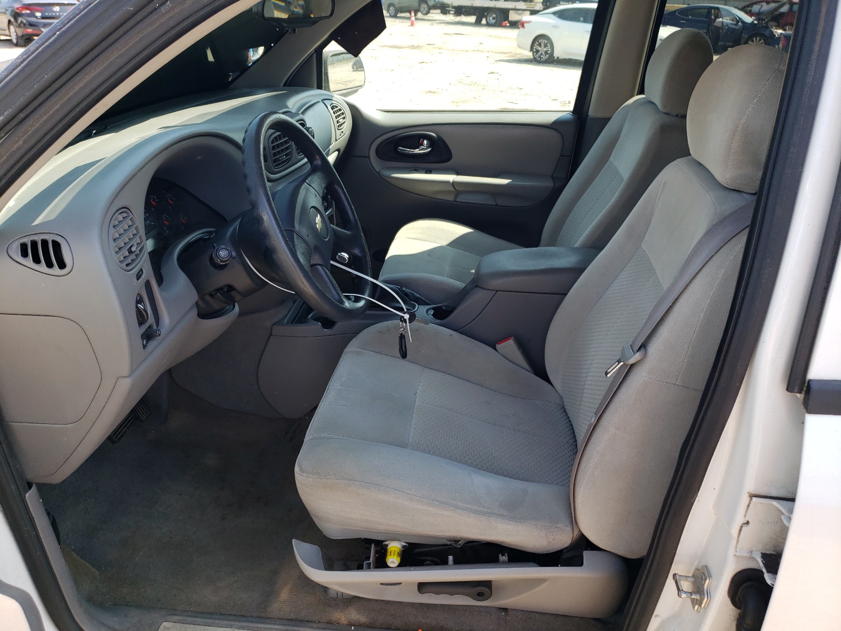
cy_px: 316
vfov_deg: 53.1
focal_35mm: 26
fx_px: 632
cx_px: 420
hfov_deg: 67.3
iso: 50
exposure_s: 1/556
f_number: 1.5
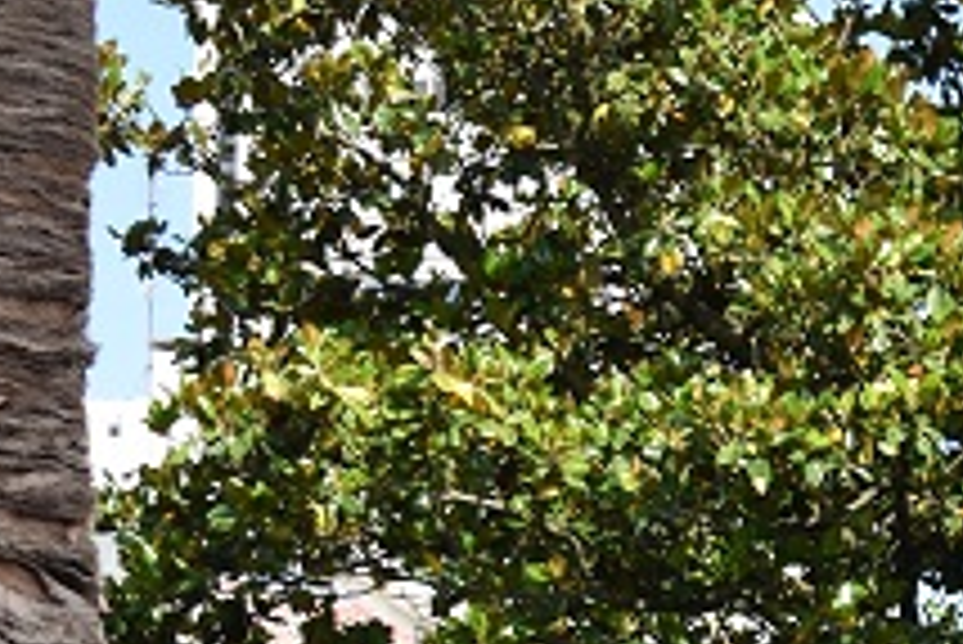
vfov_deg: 5.1
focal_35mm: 265
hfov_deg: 7.5
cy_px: 1067
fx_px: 7093
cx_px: 1881
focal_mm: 42
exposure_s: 1/200
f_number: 7.1
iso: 100
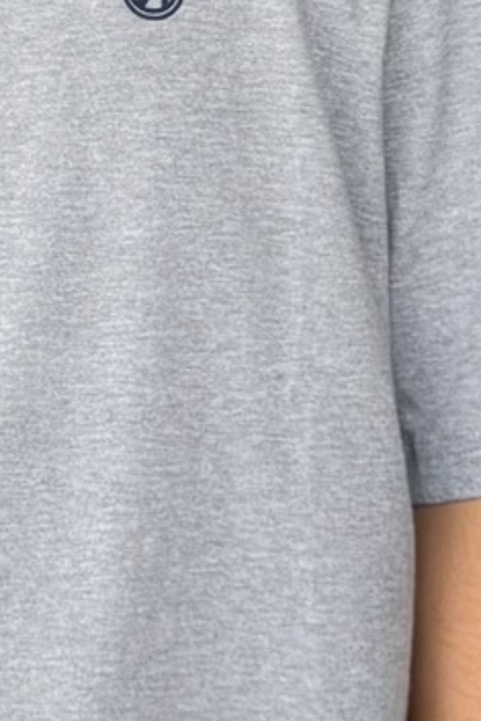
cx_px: -41
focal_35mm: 170
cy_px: -283
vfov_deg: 11.7
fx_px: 3403
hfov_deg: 8.0
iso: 50
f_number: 1.78
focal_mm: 6.76
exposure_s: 1/121
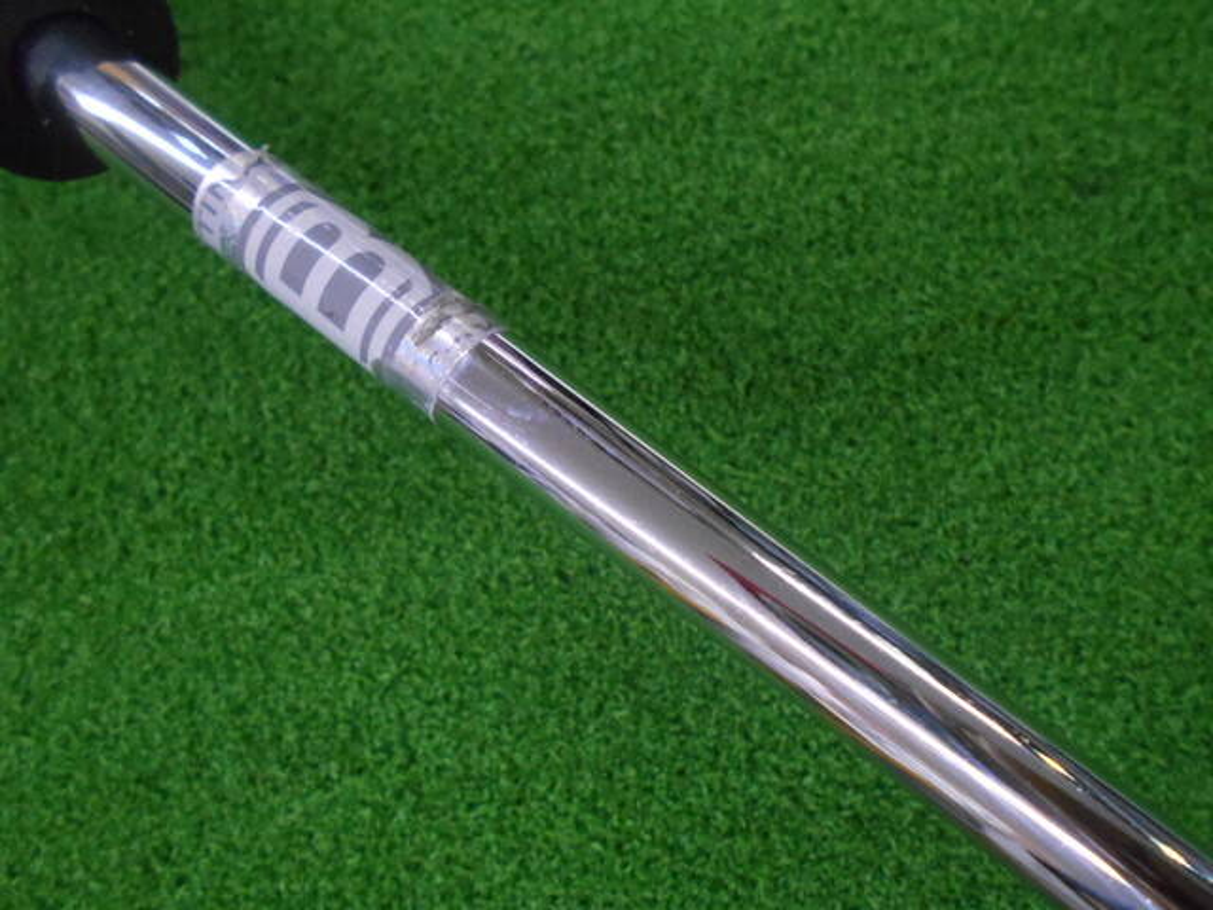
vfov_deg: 53.1
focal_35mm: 26
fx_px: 911
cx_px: 606
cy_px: 455
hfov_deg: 67.3
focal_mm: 4.6
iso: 800
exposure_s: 1/100
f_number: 3.2
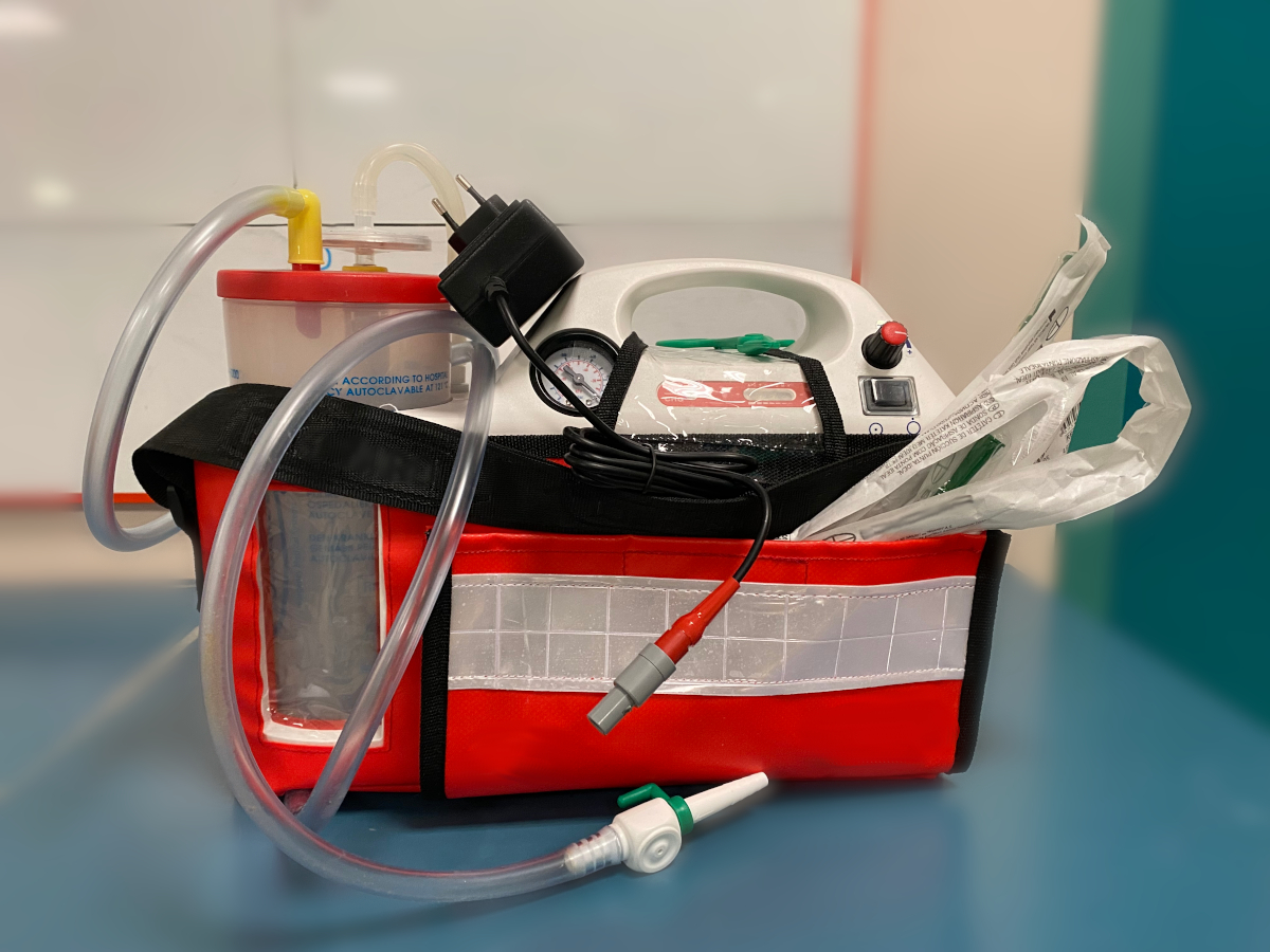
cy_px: 476
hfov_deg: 67.3
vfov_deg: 53.1
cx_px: 635
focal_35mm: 26
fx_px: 954
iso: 200
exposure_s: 1/50
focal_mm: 4.25
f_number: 1.8
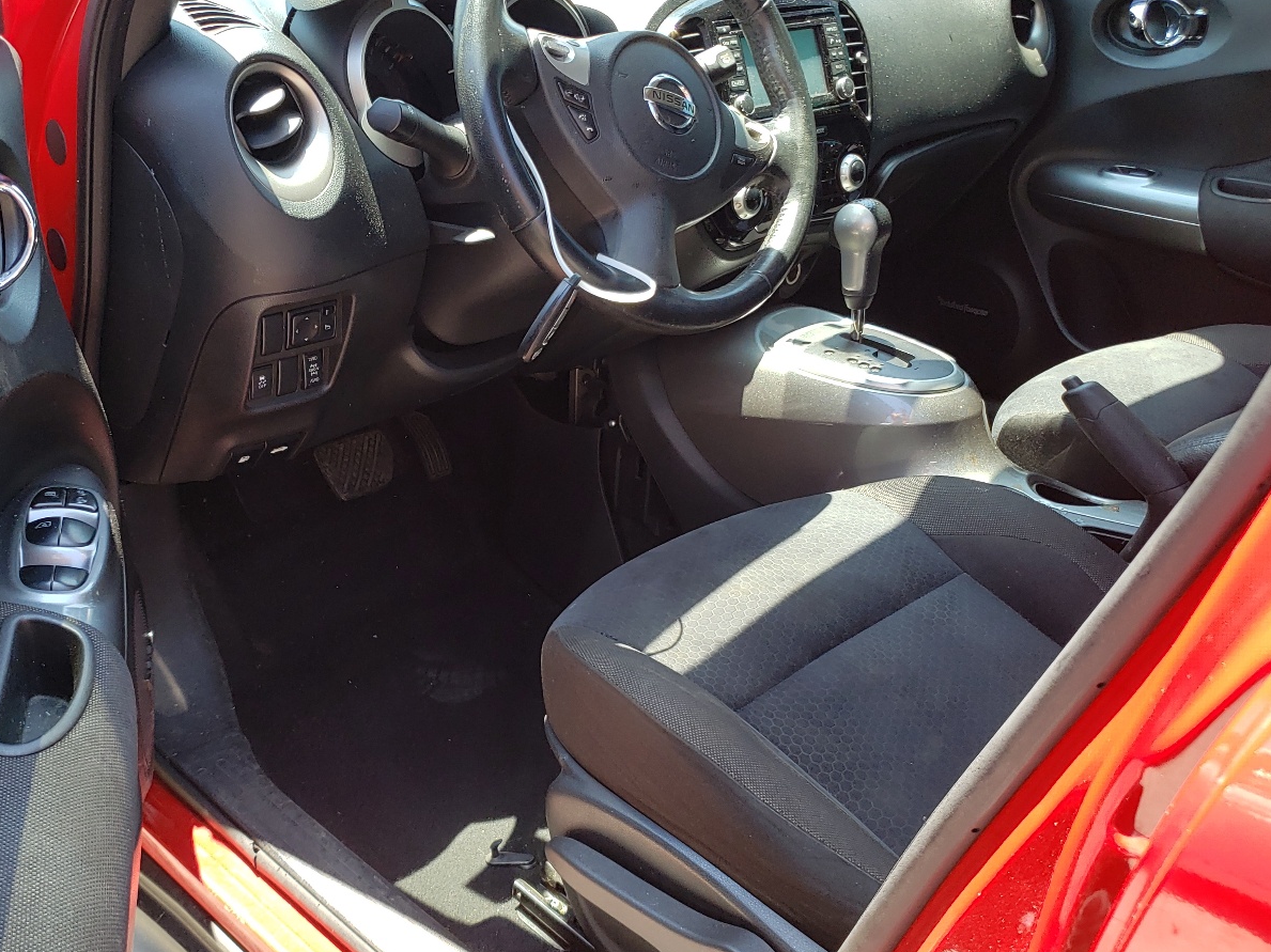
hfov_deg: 52.2
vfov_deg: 40.7
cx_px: 490
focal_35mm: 35
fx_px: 1285
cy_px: 502
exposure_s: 1/208
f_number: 1.5
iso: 50
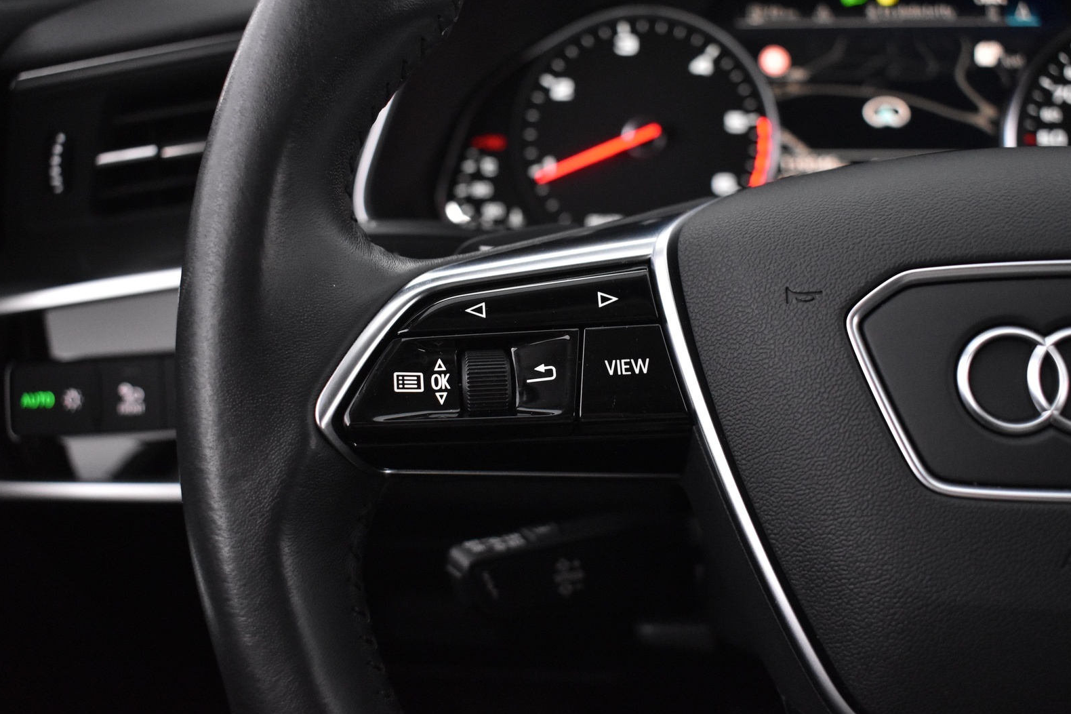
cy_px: 365
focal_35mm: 40
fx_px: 1190
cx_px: 542
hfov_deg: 48.5
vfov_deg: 33.4
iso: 3200
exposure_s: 1/30
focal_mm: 26
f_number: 4
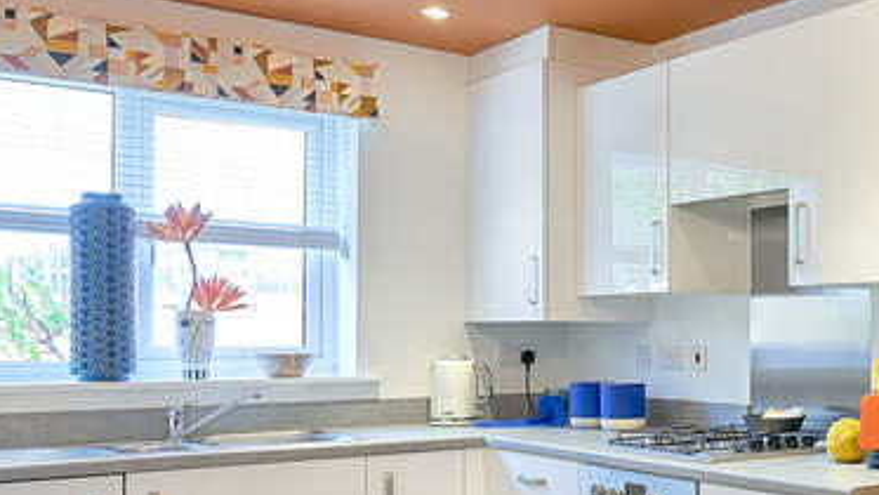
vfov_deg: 25.8
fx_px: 1072
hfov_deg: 37.2
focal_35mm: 46
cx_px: 973
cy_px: 334
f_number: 11
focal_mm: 16
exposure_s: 1/2.5
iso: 100
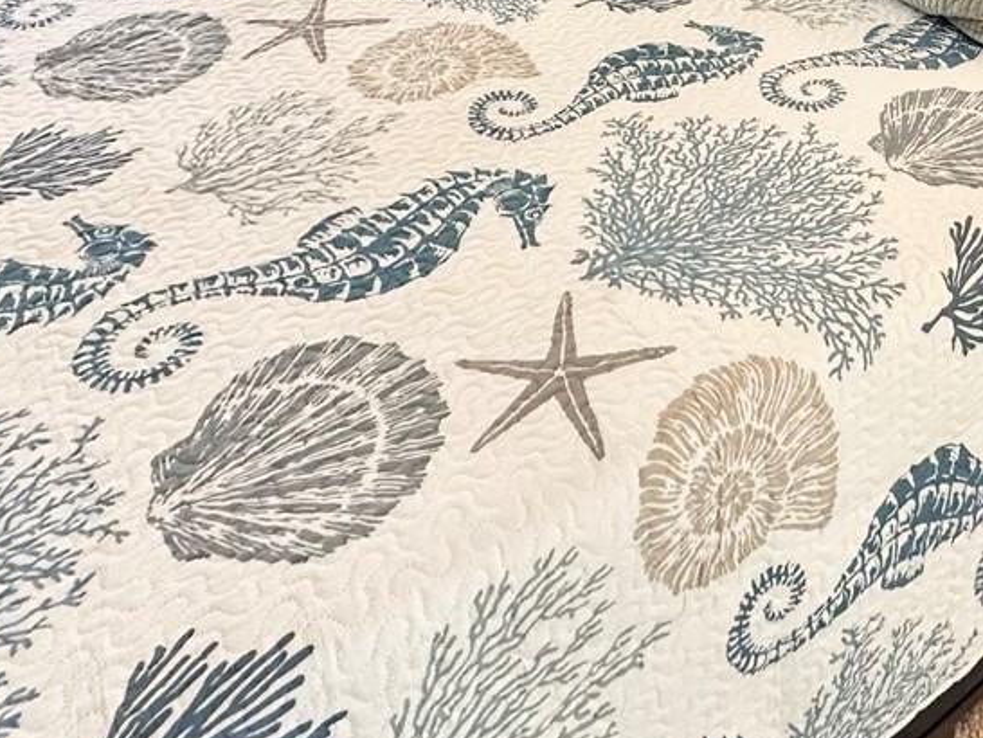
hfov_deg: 42.8
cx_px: 841
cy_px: -229
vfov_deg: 28.6
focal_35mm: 41
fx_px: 1165
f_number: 2.2
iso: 320
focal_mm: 2.22
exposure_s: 1/60
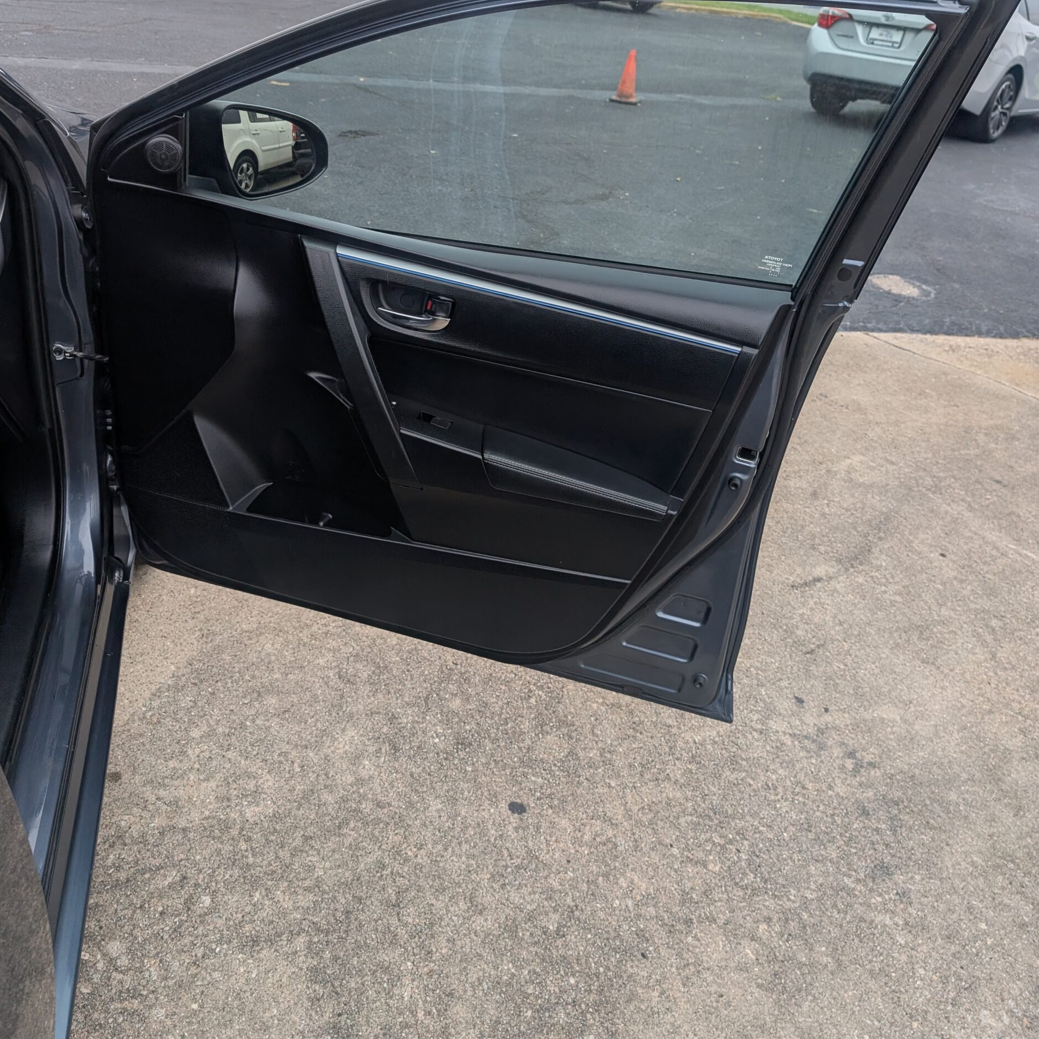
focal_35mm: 29
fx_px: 985
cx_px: 507
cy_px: 388
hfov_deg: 55.6
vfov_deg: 55.0
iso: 20
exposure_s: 1/298
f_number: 1.68
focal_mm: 6.9
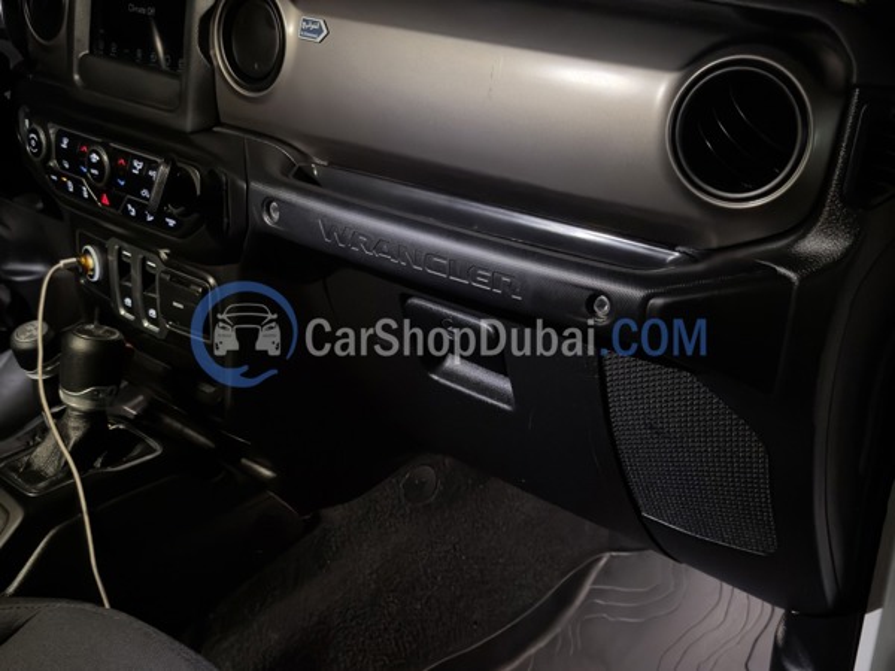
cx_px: 448
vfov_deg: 56.8
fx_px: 621
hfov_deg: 71.6
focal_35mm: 24
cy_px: 336
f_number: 1.78
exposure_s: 1/17
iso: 2500
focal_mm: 6.76
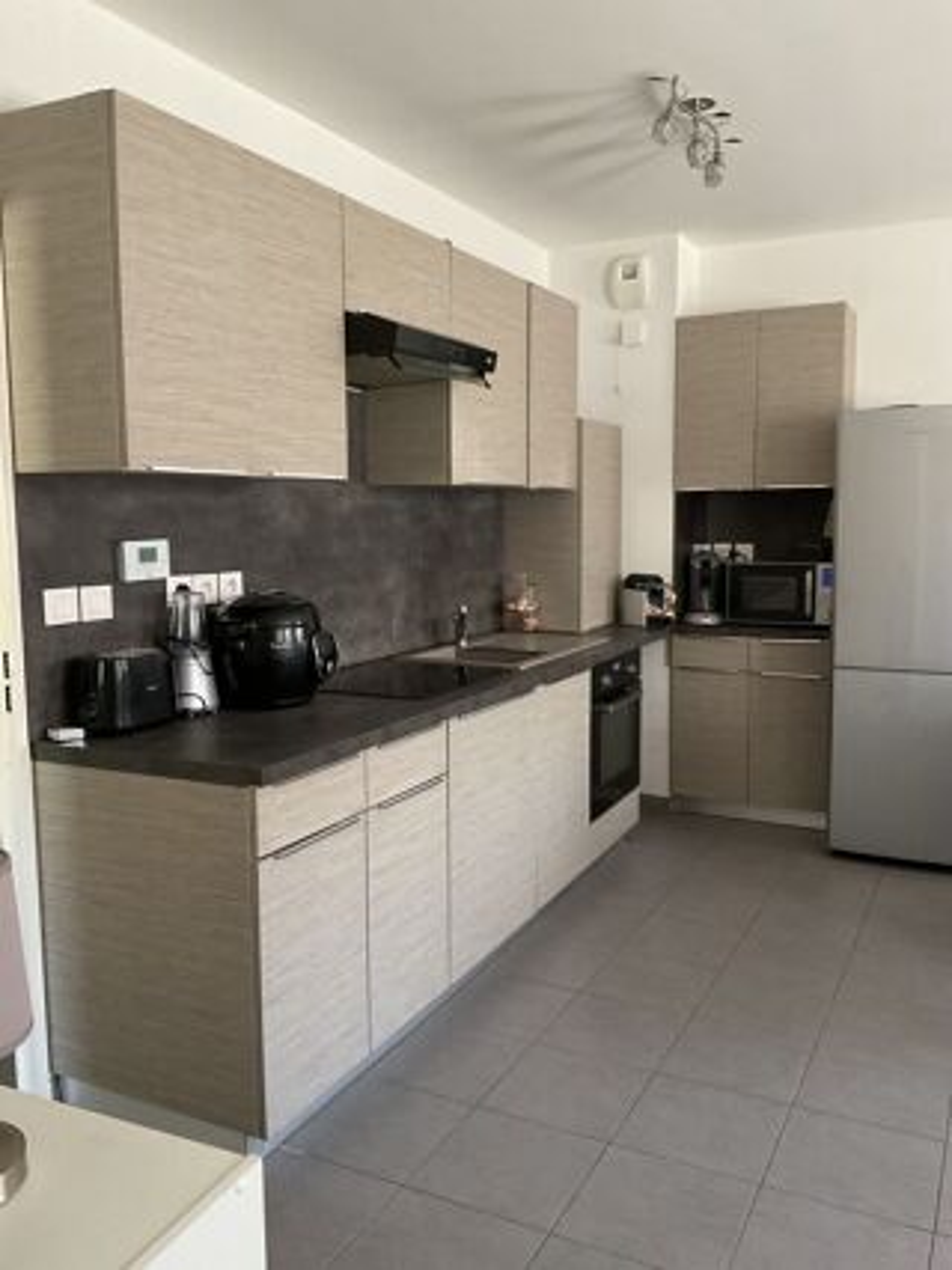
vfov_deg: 61.7
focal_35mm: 29
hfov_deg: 48.2
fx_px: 1064
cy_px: 635
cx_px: 476
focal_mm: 3
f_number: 1.8
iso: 200
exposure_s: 1/60
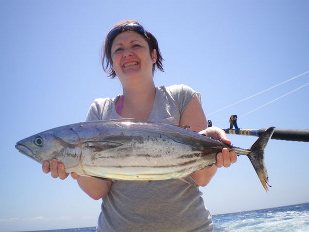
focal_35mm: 36
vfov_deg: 39.6
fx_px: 321
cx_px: 154
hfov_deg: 51.4
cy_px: 116
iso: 50
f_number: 4.6
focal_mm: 6.3
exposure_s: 1/400
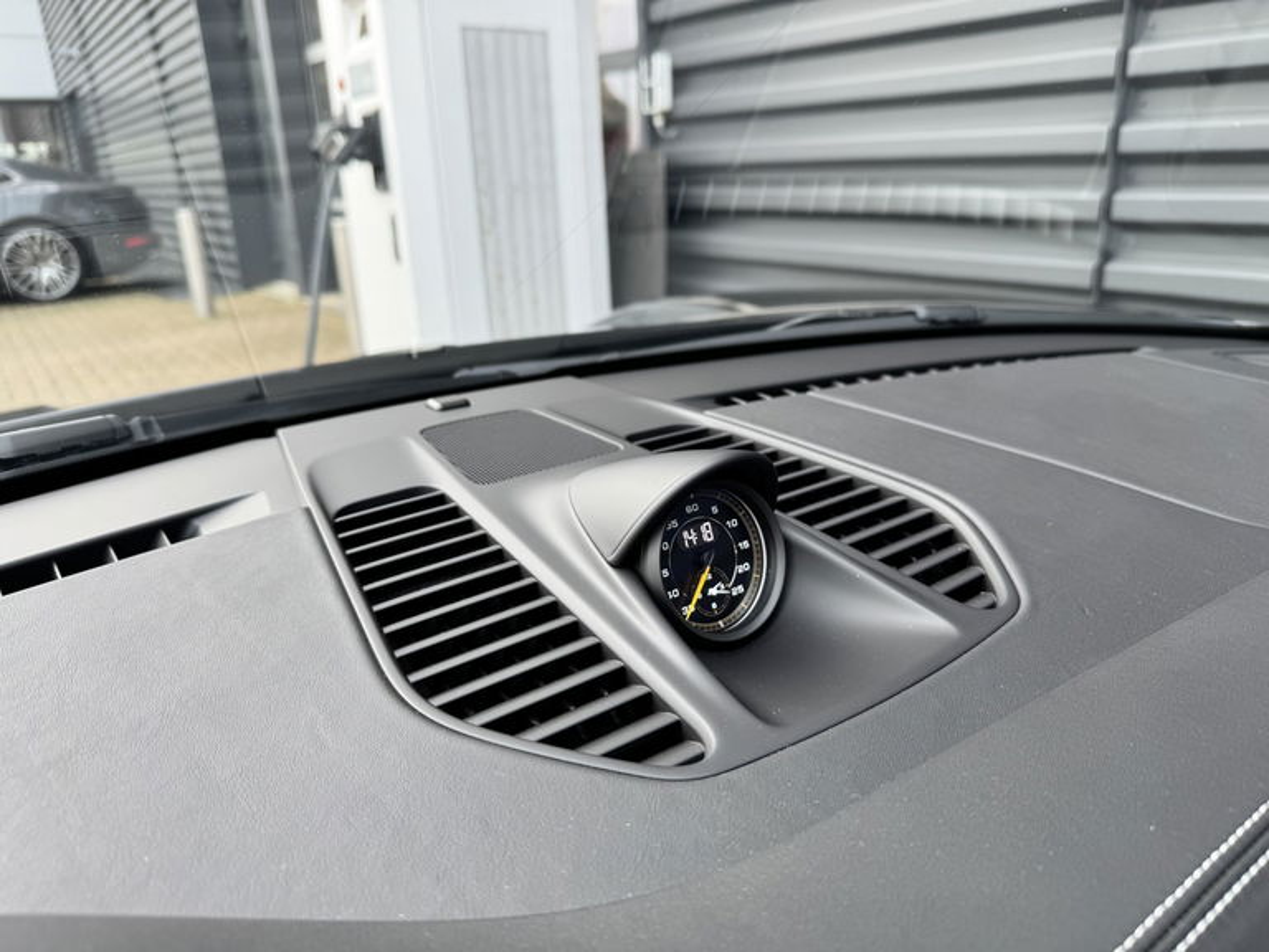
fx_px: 880
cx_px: 634
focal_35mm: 24
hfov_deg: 71.6
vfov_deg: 56.8
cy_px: 476
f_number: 1.78
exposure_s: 1/121
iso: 80
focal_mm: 6.76
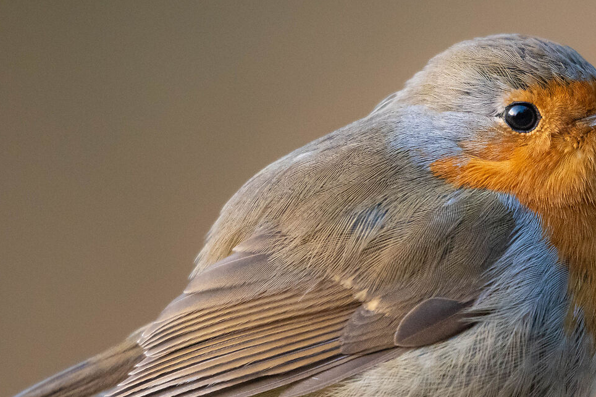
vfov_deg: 1.0
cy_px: 235
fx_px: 22229
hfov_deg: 1.5
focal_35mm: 1343
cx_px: 431
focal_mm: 540
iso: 5000
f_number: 6.3
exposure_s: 1/250
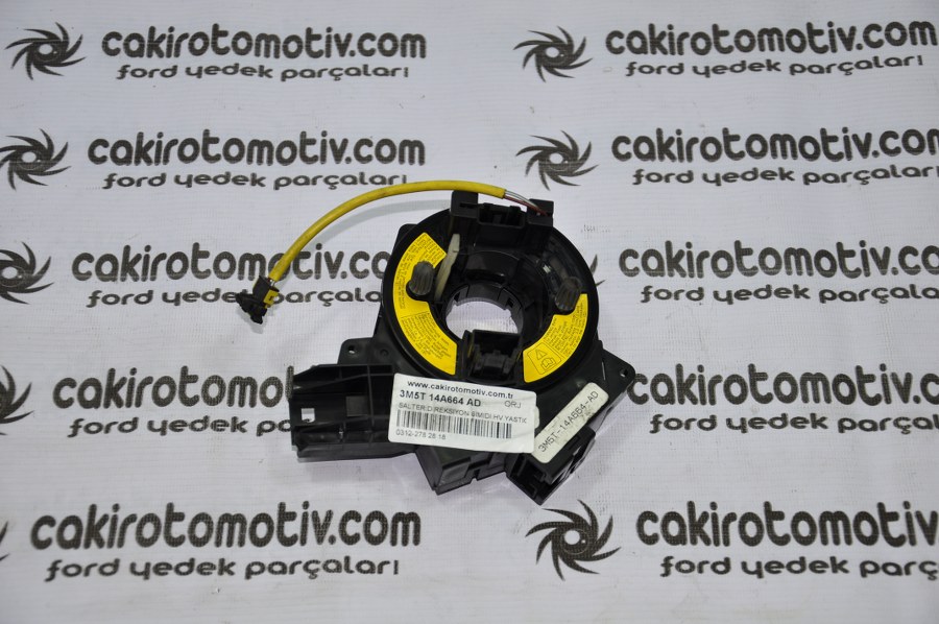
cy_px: 312
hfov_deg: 26.0
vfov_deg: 17.5
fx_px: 2032
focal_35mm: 78
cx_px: 470
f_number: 5
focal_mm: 52
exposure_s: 1/60
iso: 200
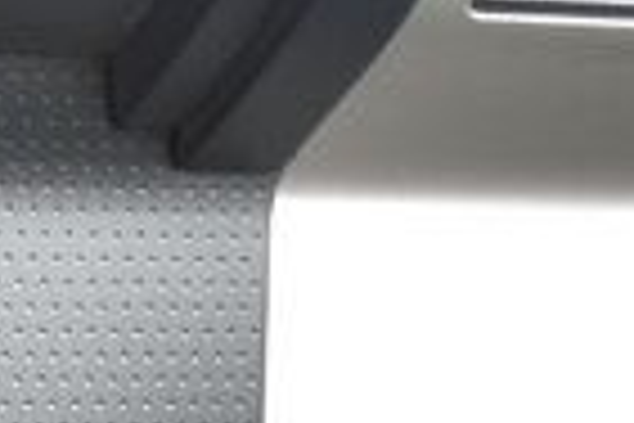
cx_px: -782
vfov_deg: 6.7
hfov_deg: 9.5
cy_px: 981
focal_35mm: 196
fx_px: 3452
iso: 400
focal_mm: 18
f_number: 6.3
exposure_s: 1/20
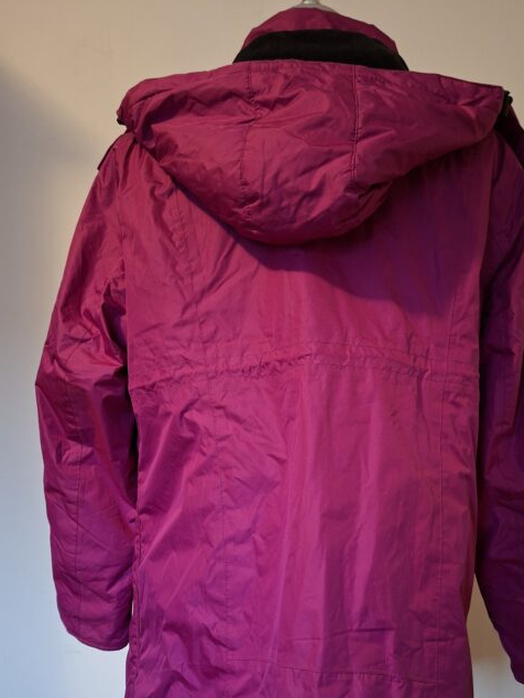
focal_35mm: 29
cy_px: 435
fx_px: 585
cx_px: 299
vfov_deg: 60.8
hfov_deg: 48.1
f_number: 1.8
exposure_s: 1/25
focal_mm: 5.54
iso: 640
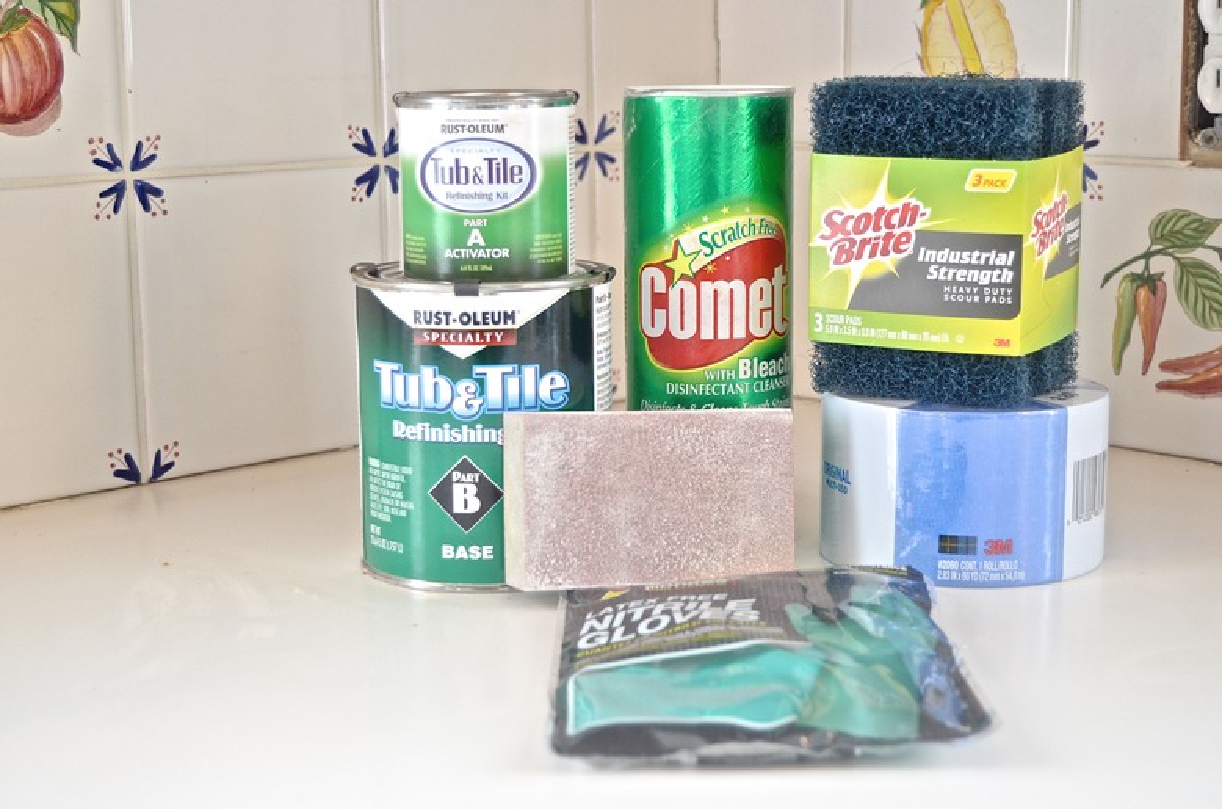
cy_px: 404
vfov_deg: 22.5
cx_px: 611
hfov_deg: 33.5
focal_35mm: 60
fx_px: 2032
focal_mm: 40
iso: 1000
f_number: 5
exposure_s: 1/60
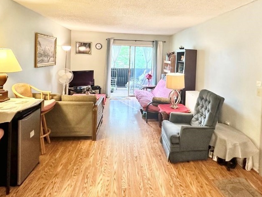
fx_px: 174
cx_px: 146
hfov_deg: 73.7
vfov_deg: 57.3
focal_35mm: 23
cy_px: 62
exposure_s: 1/60
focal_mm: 2.22
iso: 400
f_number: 2.2
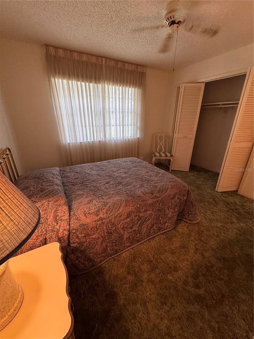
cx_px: 127
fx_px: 137
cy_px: 170
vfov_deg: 102.1
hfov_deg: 85.7
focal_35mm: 14
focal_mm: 2.22
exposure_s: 1/60
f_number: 2.2
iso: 400
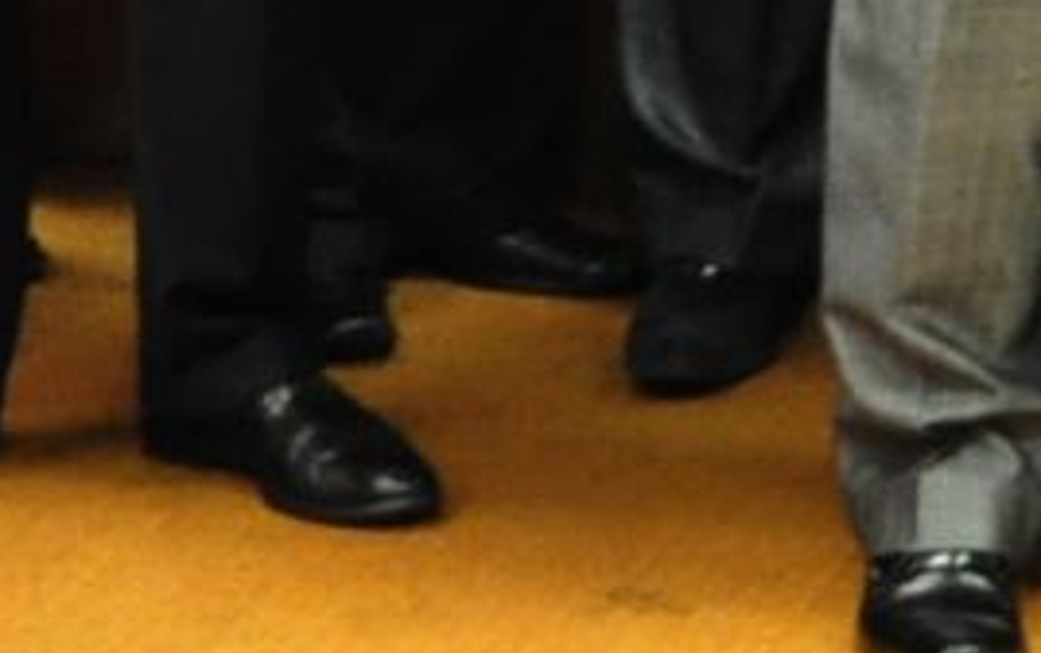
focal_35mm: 244
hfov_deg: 8.0
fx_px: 6928
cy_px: -1683
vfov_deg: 5.0
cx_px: 2470
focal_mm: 20
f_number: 4
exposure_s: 1/20
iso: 1600
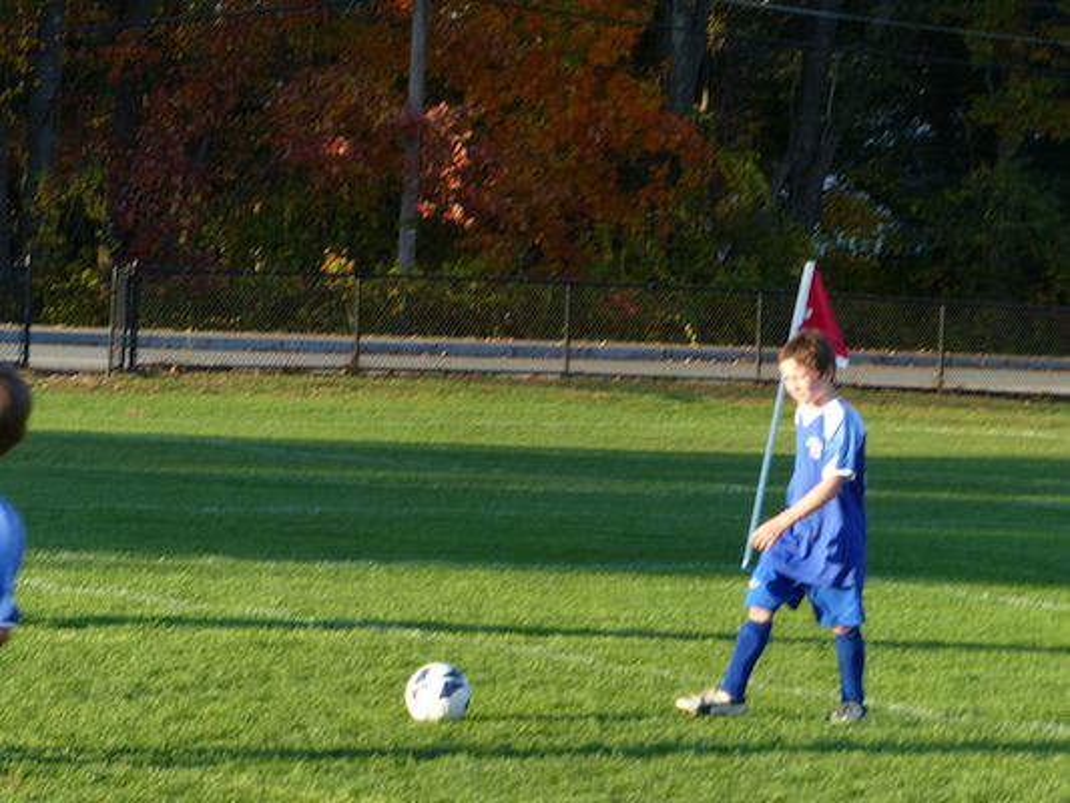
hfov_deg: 9.6
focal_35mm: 207
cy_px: 402
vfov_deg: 7.2
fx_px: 6400
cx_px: 535
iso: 100
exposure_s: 1/200
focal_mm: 37.3
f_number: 4
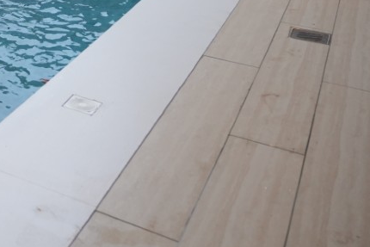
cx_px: -124
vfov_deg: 18.0
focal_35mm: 64
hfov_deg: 26.2
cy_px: -162
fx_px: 658
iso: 1000
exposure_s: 1/100
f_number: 2.8
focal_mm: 17
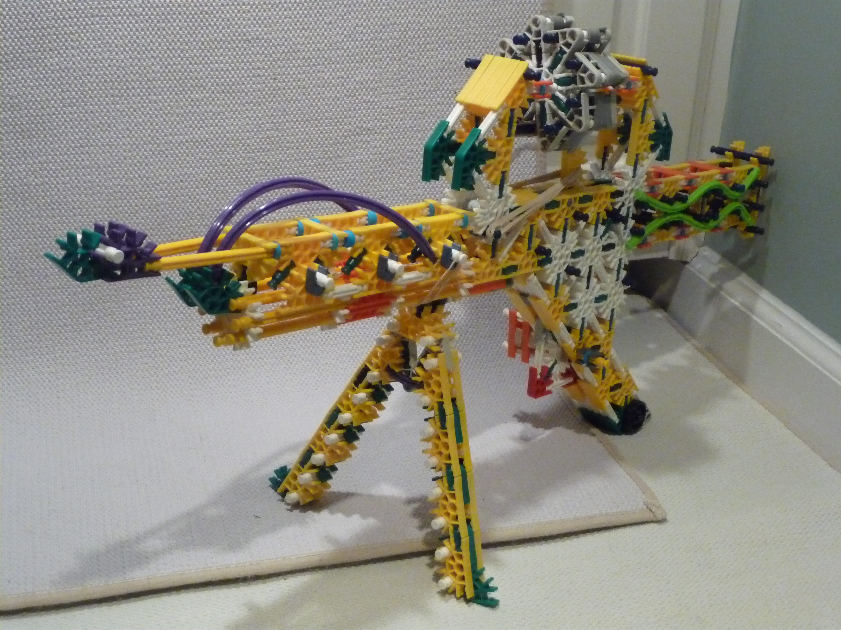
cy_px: 315
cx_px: 420
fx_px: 1215
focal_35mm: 50
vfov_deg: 29.1
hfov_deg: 38.2
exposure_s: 1/60
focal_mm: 8.5
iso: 800
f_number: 4.2
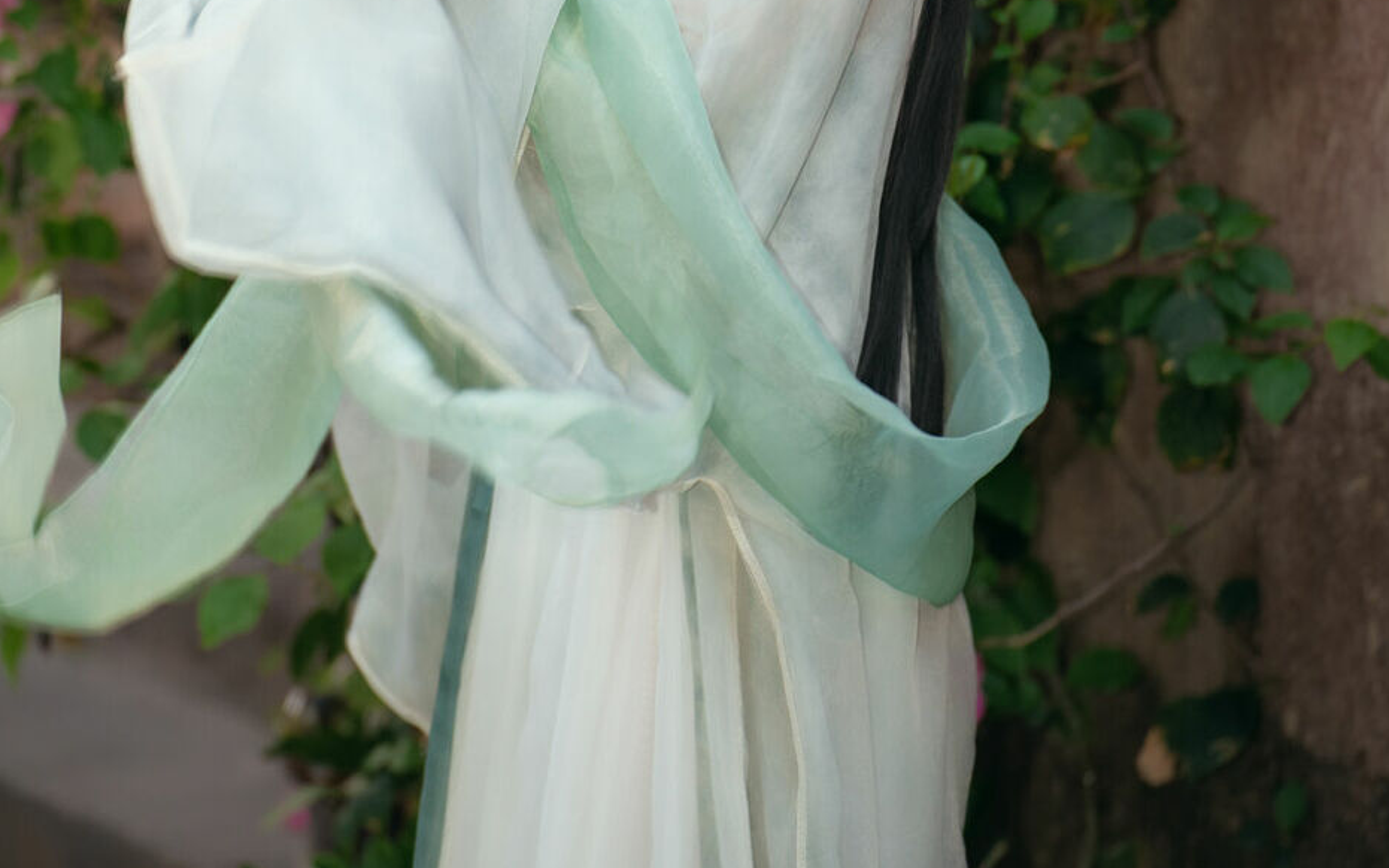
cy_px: -89
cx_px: 650
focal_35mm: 231
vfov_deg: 5.7
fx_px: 8745
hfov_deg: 9.1
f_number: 3.2
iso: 200
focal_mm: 134
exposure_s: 1/125
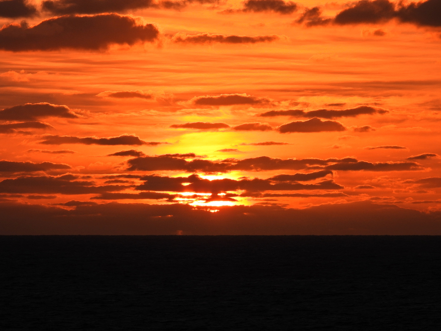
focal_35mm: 400
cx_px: 220
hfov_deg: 5.0
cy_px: 166
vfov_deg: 3.7
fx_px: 5096
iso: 100
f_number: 5.6
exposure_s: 1/1600
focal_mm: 71.4
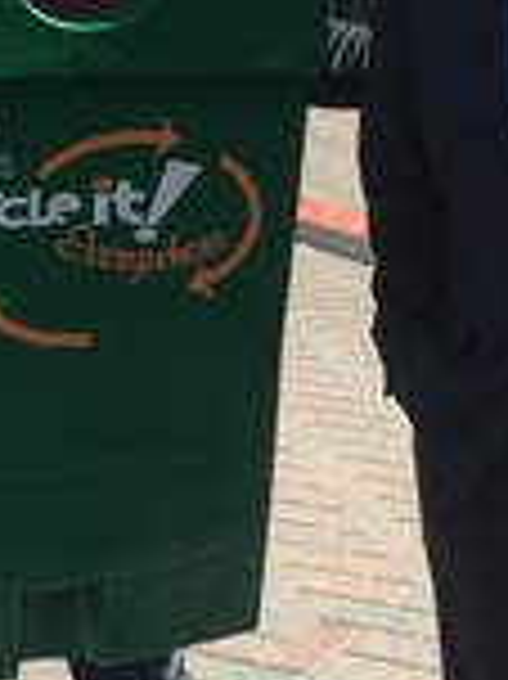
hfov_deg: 15.8
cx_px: 382
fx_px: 1822
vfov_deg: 21.0
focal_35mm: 93
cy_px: 218
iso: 32
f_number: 2.2
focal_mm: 4.12
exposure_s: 1/651
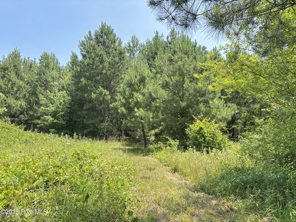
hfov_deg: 67.3
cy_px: 111
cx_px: 148
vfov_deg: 53.1
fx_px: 222
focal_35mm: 26
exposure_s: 1/484
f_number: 1.6
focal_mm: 5.96
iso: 50
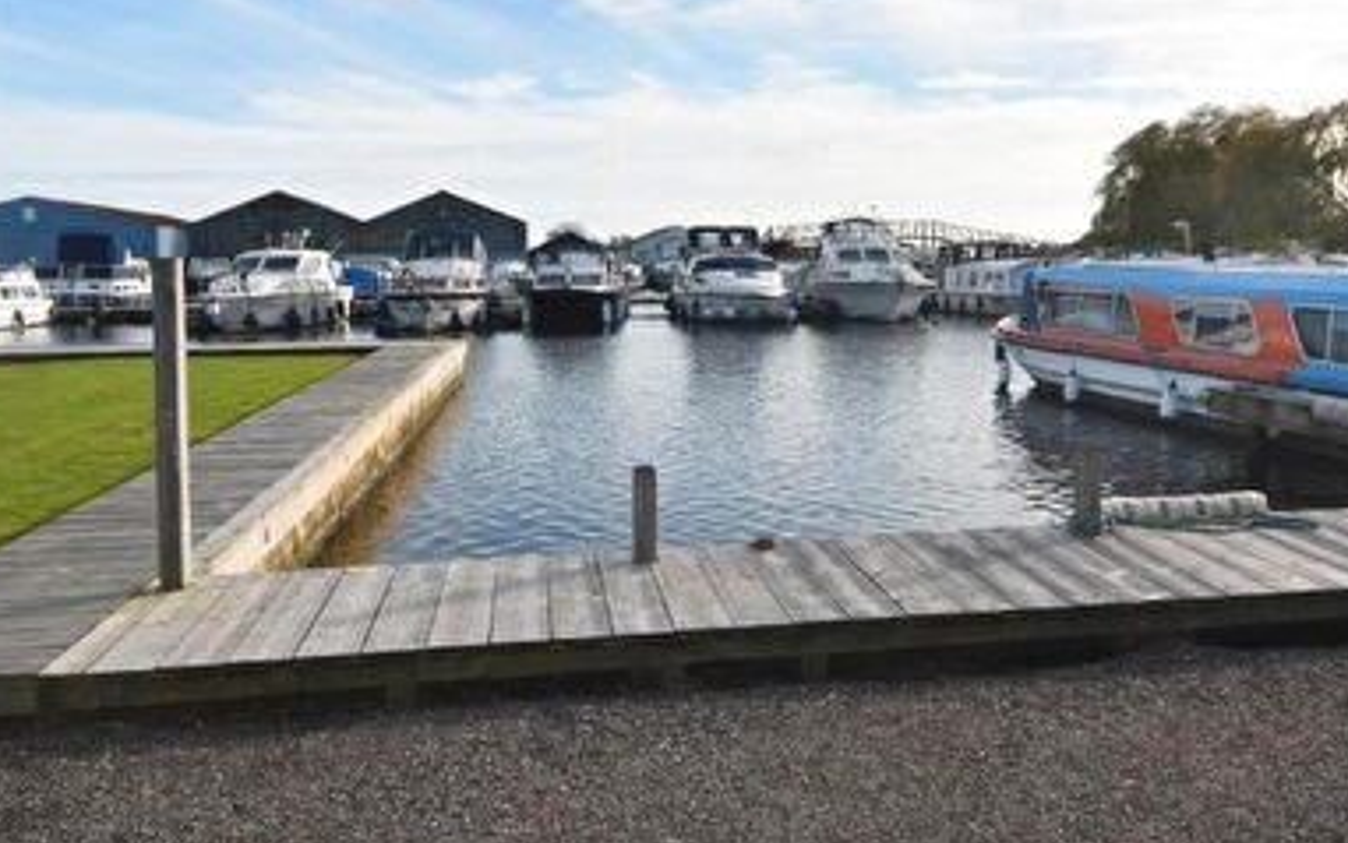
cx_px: 681
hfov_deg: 66.5
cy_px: 346
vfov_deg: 44.4
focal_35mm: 28
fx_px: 1029
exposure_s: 1/200
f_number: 8
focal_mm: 10
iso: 100
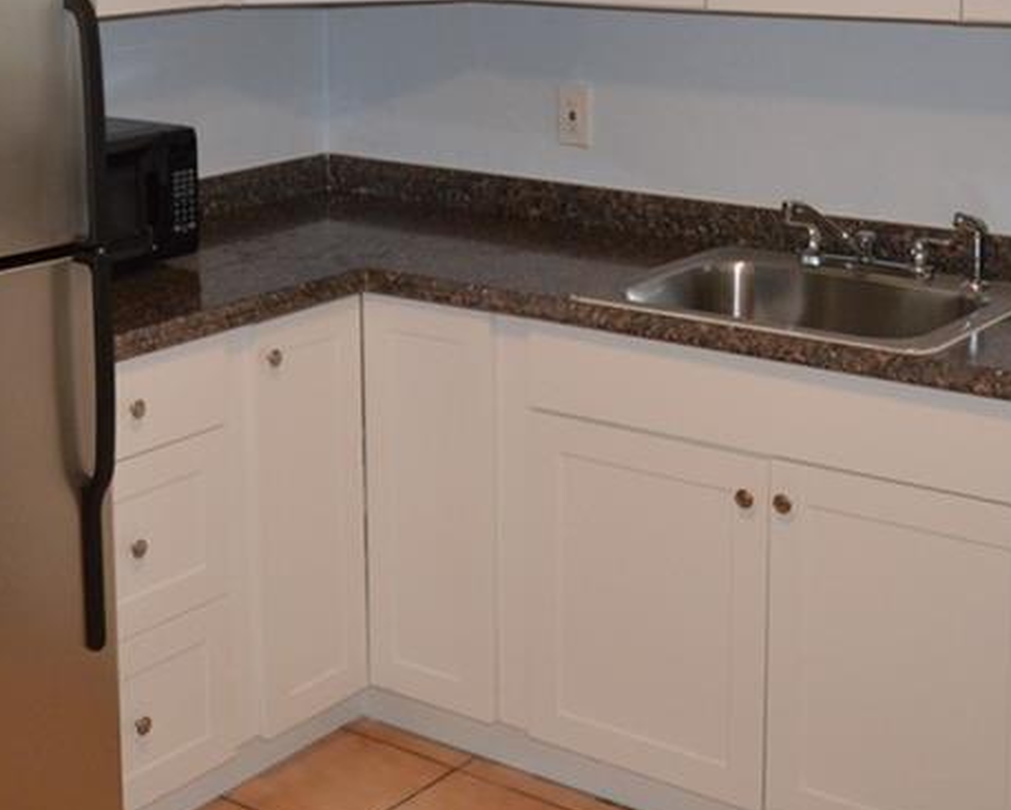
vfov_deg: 23.7
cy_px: 124
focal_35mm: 63
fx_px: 1886
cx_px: 365
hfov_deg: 29.9
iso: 1400
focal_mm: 20
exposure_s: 1/60
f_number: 5.6
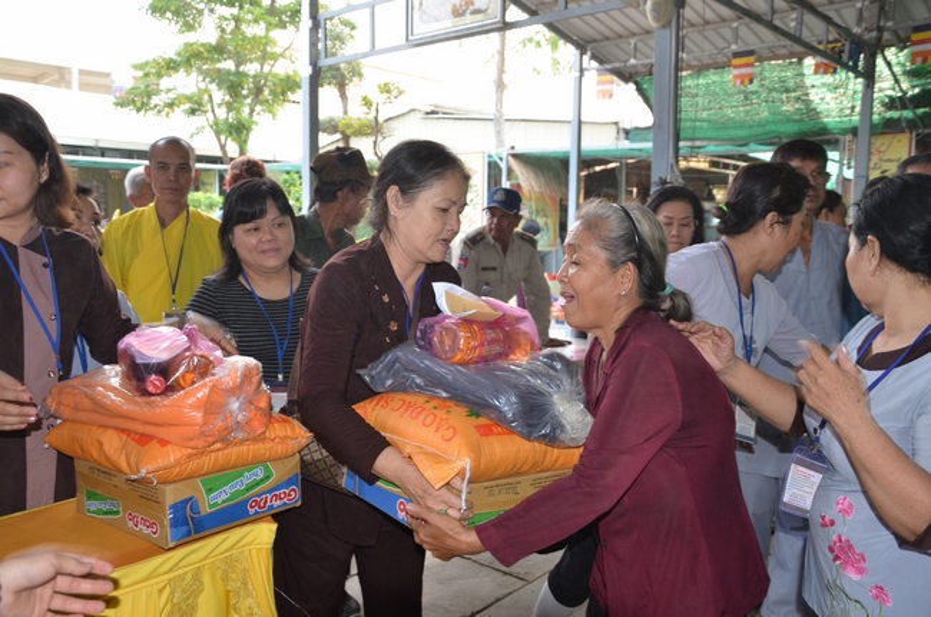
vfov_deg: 41.6
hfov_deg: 59.6
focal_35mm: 32
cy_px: 308
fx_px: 813
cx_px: 466
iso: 640
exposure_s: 1/60
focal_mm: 21
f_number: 4.5
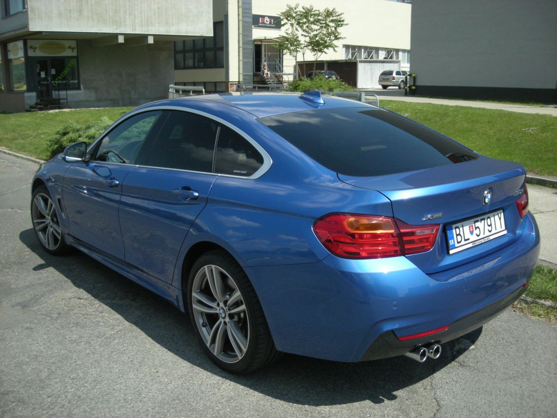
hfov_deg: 52.6
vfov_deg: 40.7
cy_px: 209
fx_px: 563
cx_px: 278
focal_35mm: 35
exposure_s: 1/725
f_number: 5.7
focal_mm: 5.7
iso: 200
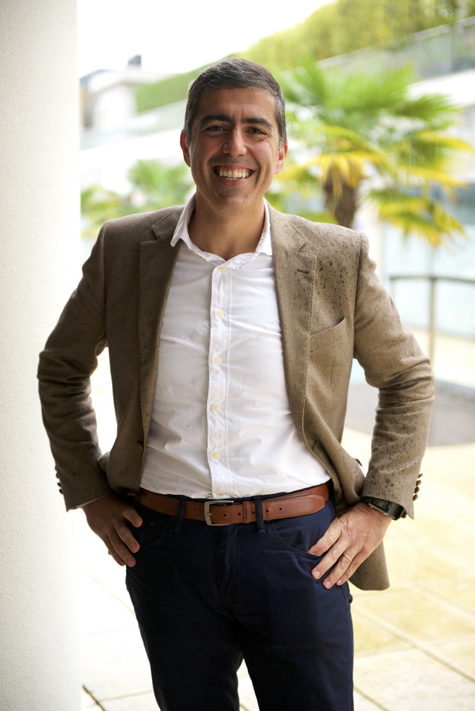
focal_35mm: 62
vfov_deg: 32.4
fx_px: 1226
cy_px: 356
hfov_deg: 21.9
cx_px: 238
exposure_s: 1/125
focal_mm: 62
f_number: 2.8
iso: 500
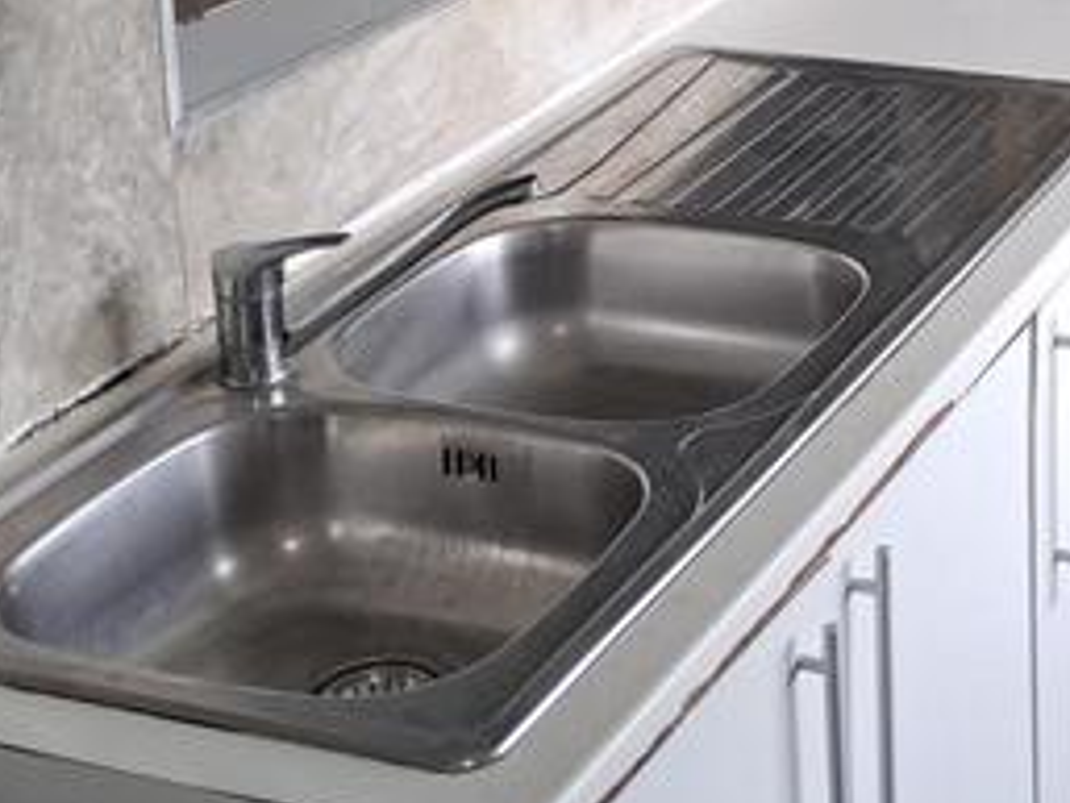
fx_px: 2598
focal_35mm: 84
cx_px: 1170
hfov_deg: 22.0
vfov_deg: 16.6
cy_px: -229
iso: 64
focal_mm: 4
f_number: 1.8
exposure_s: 1/60
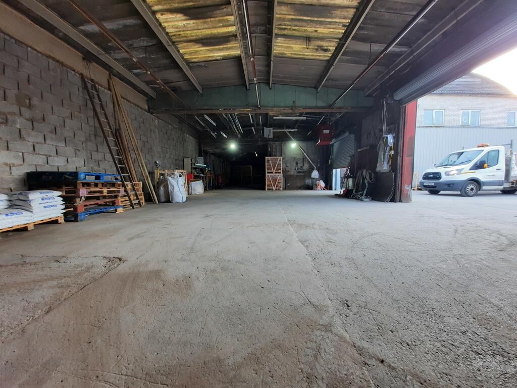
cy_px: 194
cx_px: 258
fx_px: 194
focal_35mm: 13
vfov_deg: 89.9
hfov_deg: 106.2
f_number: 2.2
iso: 50
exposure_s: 1/50
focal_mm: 1.74
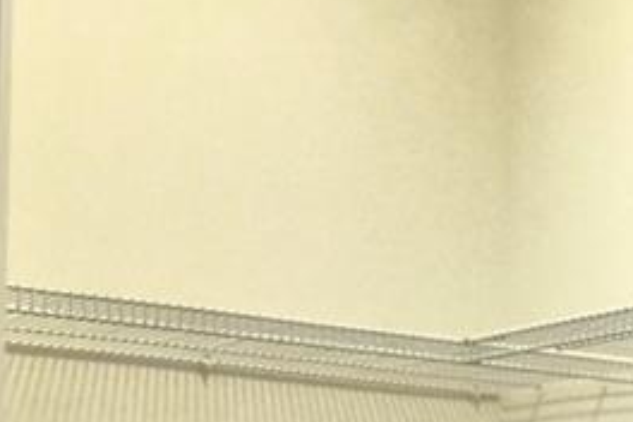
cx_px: 415
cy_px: 549
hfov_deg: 22.3
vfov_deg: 14.4
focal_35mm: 91
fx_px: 1600
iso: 400
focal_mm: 10
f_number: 4.5
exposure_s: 1/125
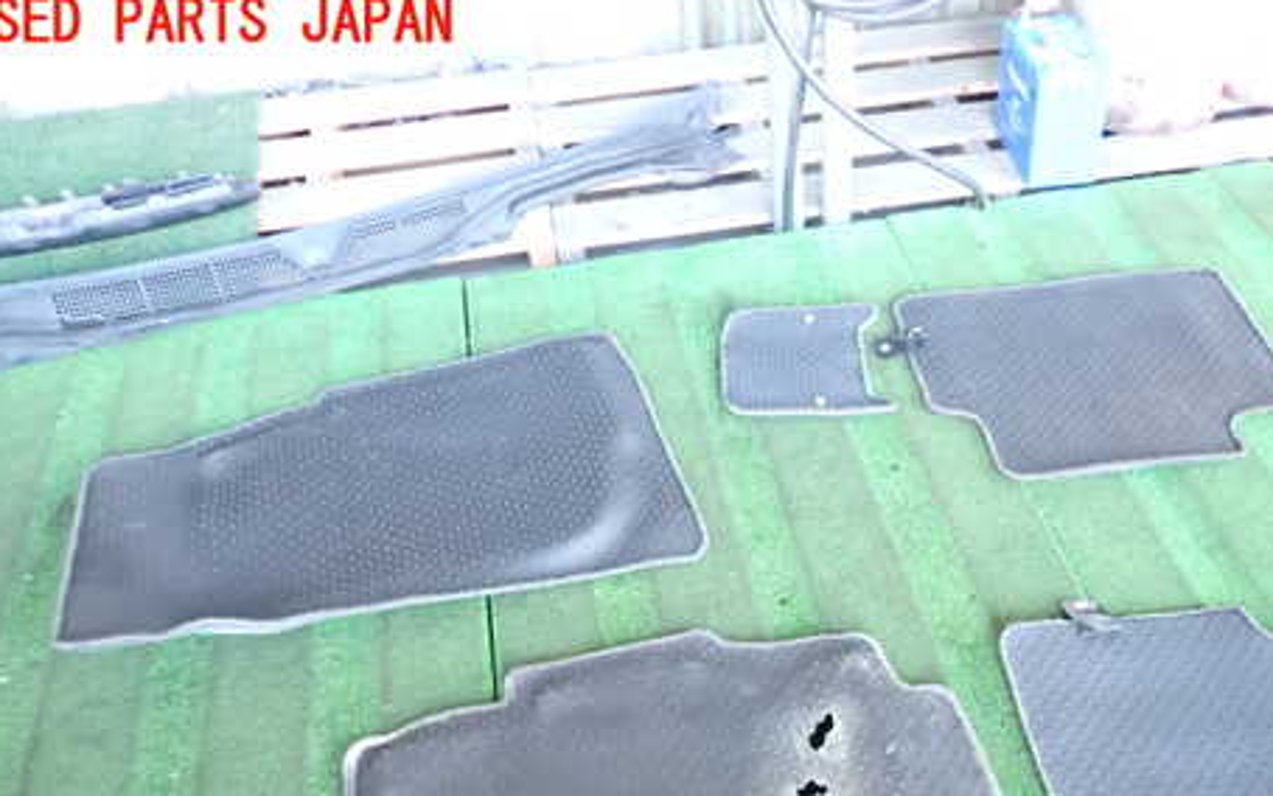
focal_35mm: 35
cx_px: 785
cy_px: 619
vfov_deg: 35.3
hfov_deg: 54.8
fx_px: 1215
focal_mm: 4.5
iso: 2000
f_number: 2
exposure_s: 1/100
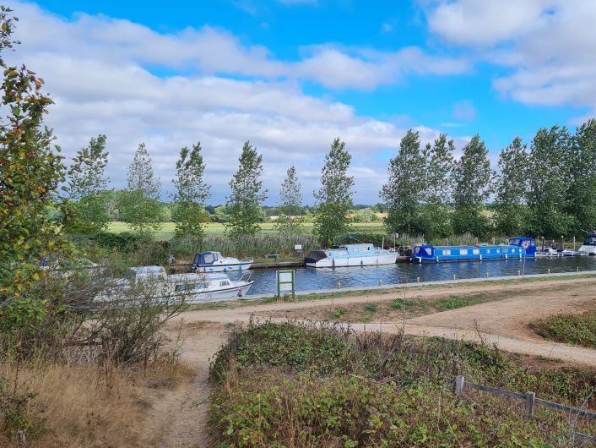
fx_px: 603
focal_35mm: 35
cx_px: 388
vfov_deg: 40.3
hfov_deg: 51.8
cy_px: 291
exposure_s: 1/1764
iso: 50
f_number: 1.8
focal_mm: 5.4
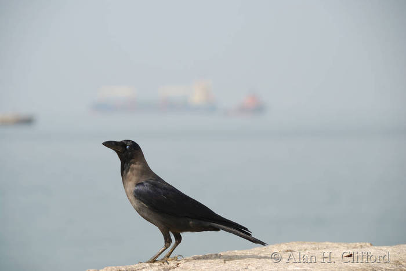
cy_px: 136
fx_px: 2201
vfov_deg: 7.1
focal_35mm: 195
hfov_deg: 10.5
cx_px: 203
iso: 100
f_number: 6.3
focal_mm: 130
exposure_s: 1/320
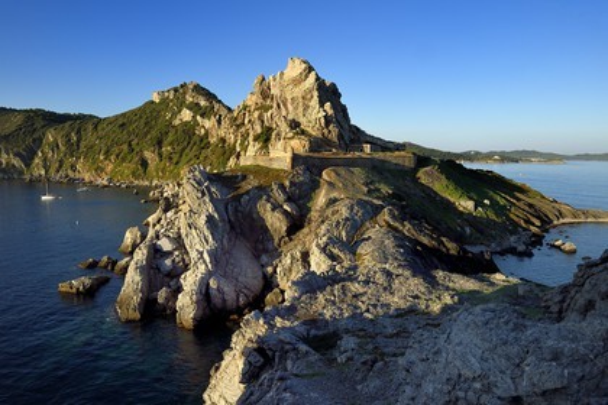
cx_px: 304
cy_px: 202
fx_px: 405
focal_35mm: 24
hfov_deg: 73.7
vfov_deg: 53.1
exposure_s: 1/250
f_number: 16
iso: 400
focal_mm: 24
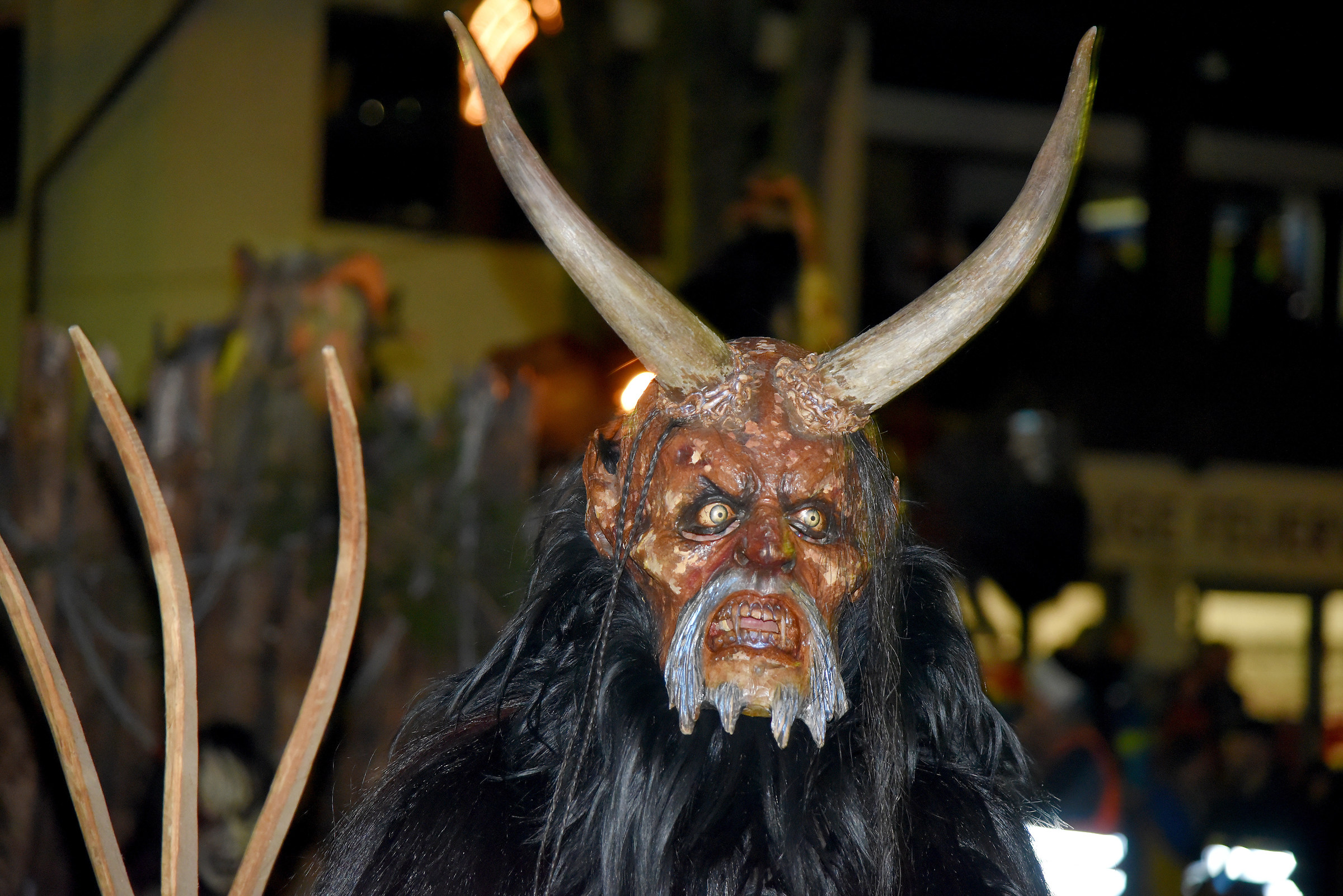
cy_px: 448
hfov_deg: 17.1
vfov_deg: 11.4
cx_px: 672
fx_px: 4478
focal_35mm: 120
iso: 3200
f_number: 4
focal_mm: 120
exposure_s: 1/60
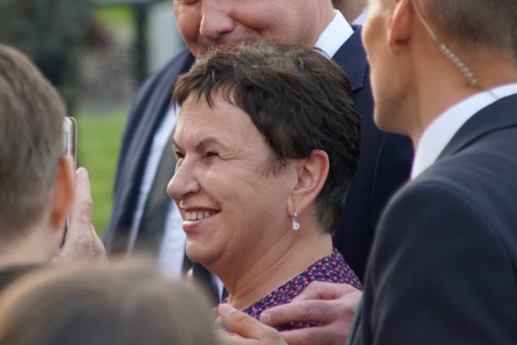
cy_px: 96
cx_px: 176
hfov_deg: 4.7
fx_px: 6307
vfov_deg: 3.1
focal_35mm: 439
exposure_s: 1/320
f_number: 6.3
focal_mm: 200
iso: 2500
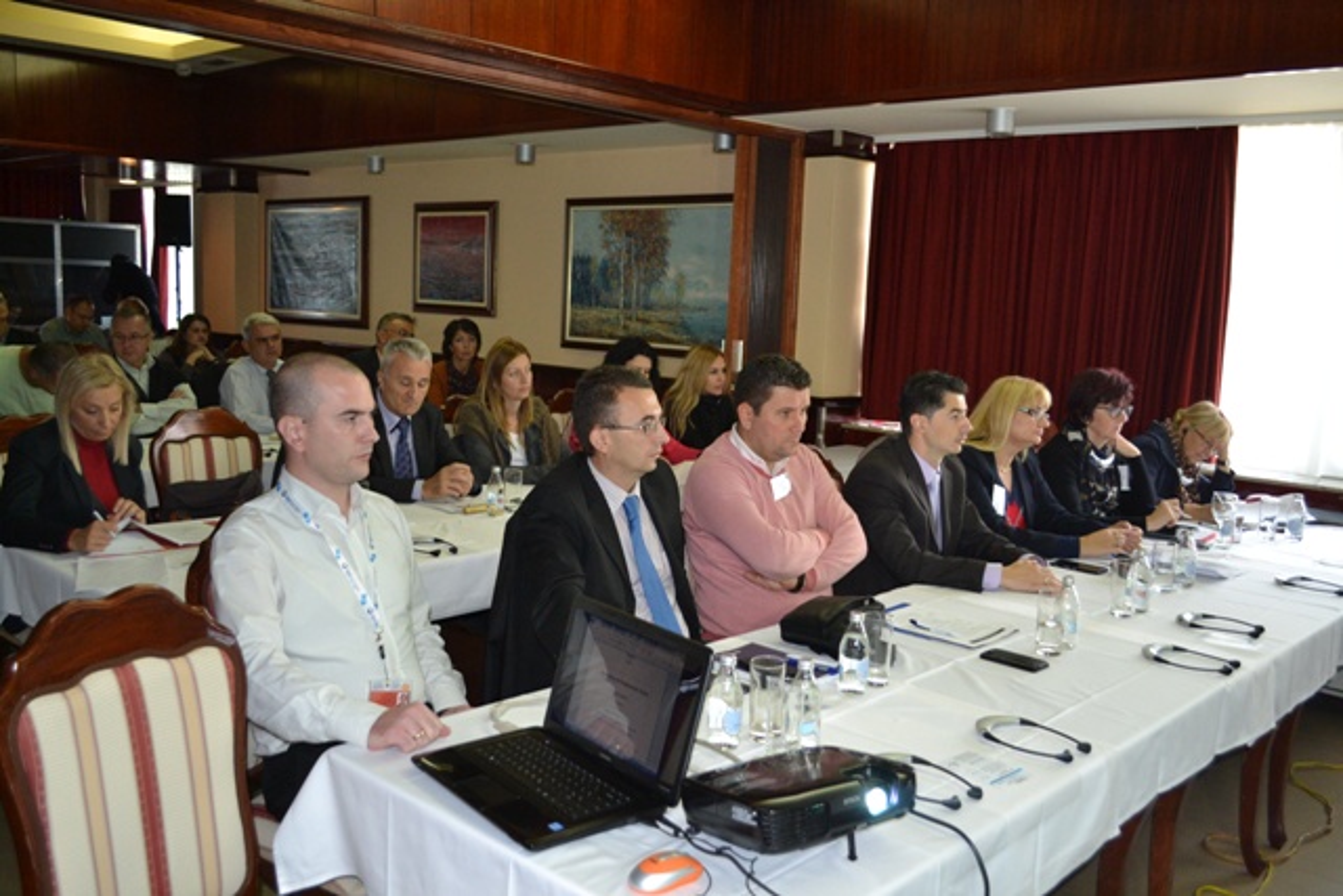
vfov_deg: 40.0
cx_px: 672
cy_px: 448
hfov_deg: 57.2
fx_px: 1231
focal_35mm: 33
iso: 1400
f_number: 3.8
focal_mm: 22
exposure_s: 1/60
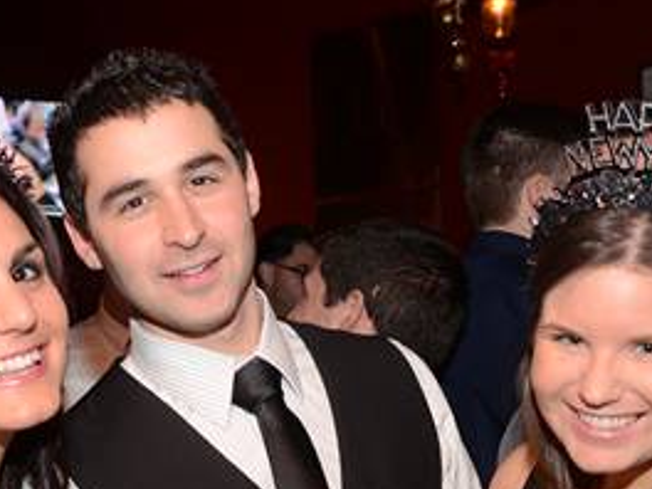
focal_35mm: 81
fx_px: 1526
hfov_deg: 24.1
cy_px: 437
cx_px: 249
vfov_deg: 17.9
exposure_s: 1/40
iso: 1250
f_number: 5.6
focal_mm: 27
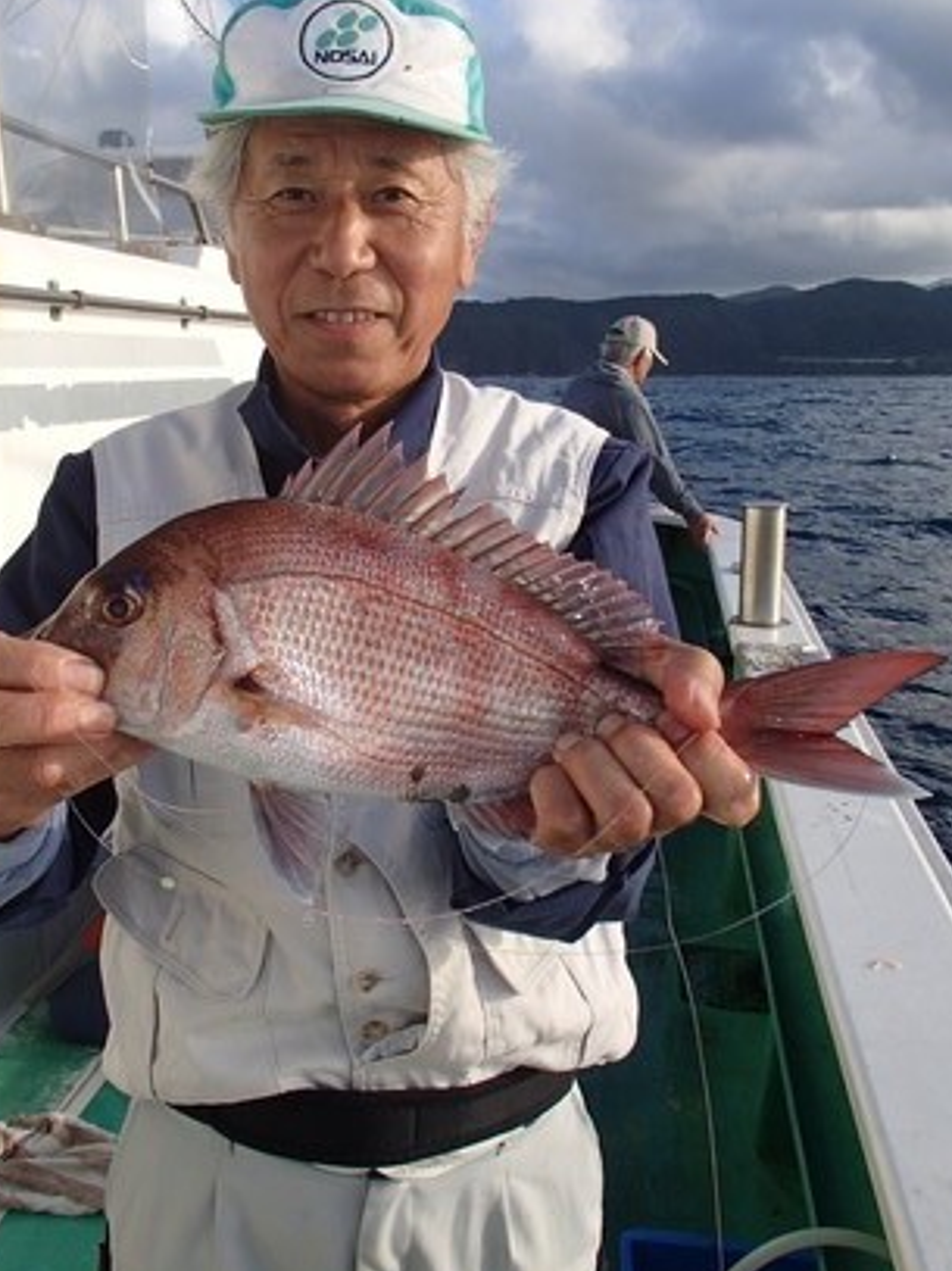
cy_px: 565
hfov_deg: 42.8
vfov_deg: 55.2
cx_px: 415
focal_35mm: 33
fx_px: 1211
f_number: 3.9
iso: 100
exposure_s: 1/500
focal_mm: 5
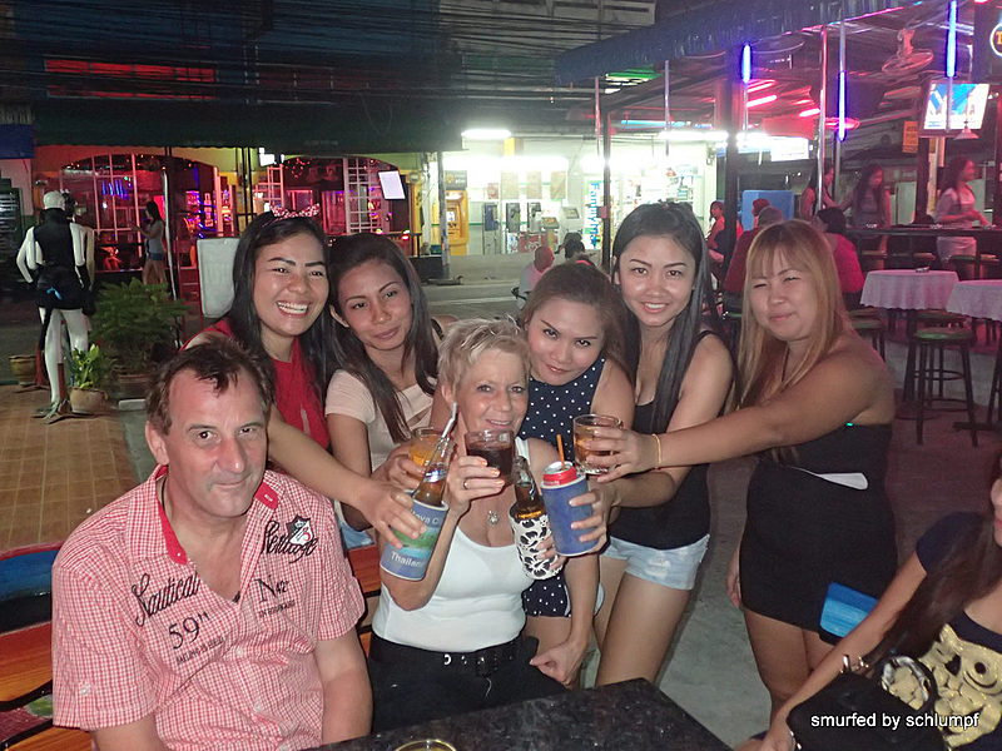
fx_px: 1013
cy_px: 376
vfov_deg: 40.7
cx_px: 501
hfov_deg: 52.6
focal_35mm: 35
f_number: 2.6
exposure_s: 1/30
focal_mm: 6.42
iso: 800
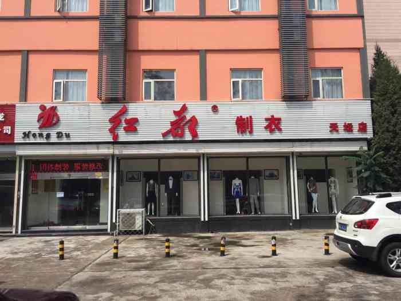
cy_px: 150
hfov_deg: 61.7
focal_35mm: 29
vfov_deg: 48.2
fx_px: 336
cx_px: 200
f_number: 2.2
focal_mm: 4.15
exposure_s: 1/1980
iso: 32
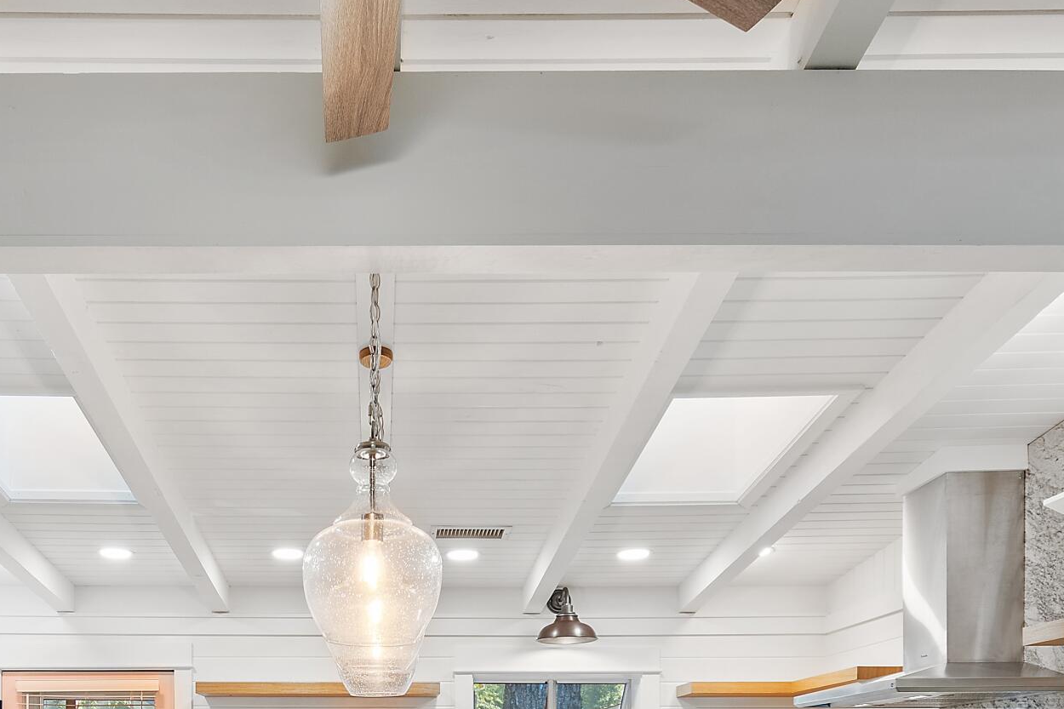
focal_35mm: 36
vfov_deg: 32.2
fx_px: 1064
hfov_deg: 52.3
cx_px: 373
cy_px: 792
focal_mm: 10
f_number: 4.5
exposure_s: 1/4
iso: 100
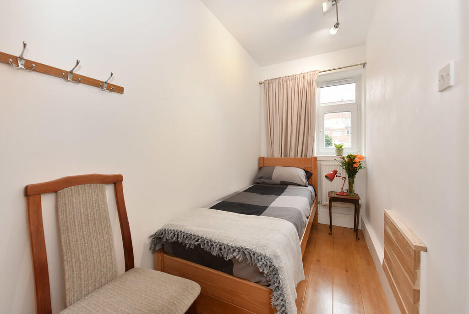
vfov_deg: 81.3
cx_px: 234
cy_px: 157
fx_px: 182
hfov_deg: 104.2
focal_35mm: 14
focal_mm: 14
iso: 320
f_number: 8
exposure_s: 1/25
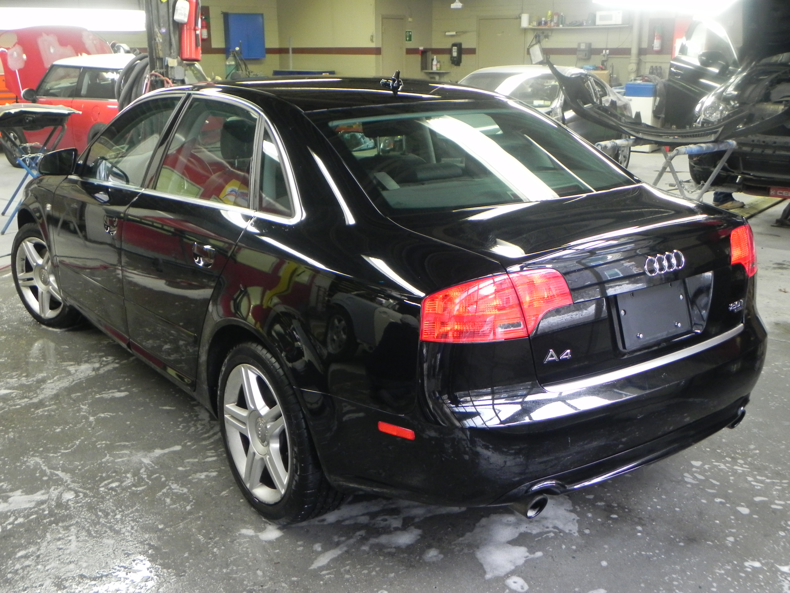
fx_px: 844
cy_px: 296
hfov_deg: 50.1
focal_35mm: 37
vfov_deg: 38.7
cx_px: 395
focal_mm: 6.6
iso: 388
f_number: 3.2
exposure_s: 1/30
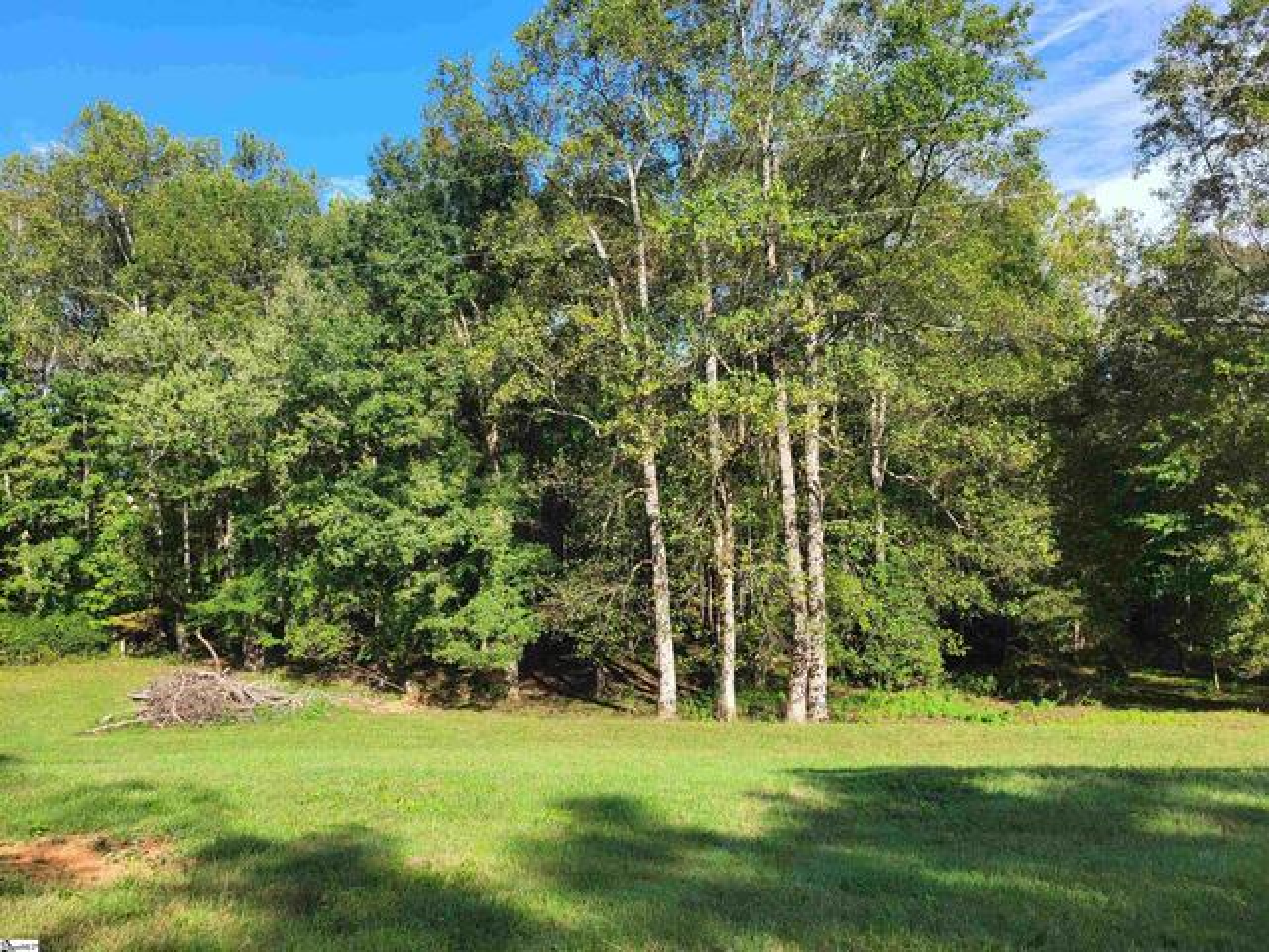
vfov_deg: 53.1
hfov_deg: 67.3
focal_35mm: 26
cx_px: 634
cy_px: 476
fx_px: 953
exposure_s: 1/1114
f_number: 1.8
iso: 40
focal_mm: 5.4
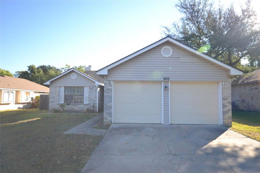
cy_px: 86
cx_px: 130
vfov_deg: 63.2
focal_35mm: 20
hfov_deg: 85.4
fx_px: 141
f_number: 5.6
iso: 140
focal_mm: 13
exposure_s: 1/125
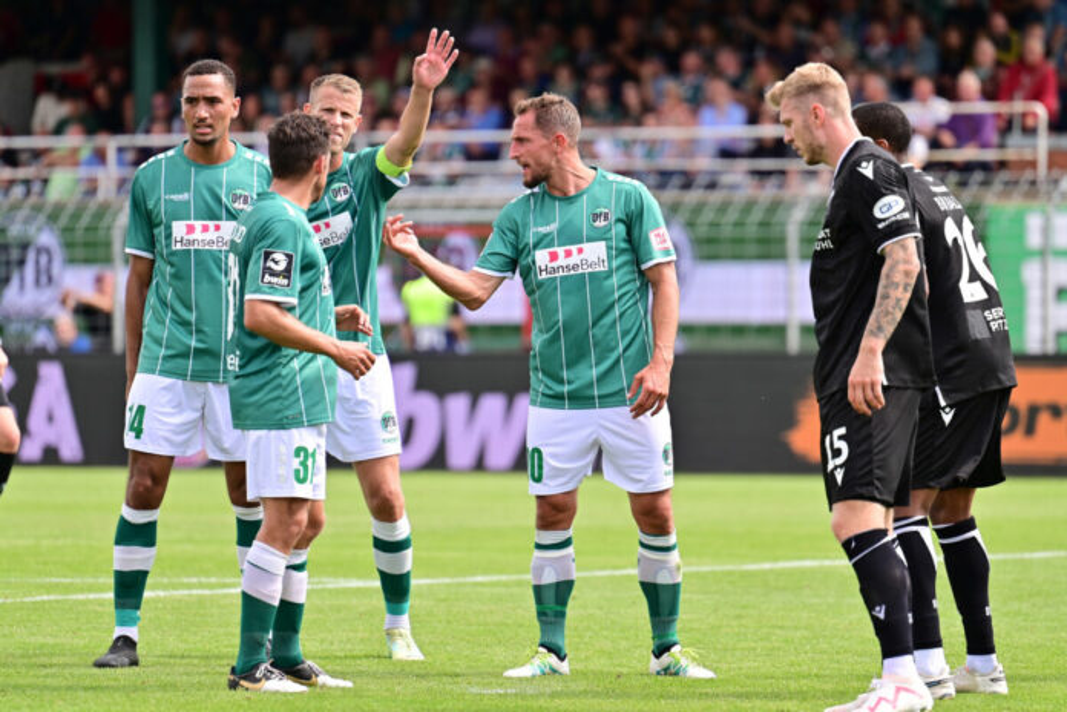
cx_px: 534
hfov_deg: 7.9
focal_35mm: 260
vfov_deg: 5.3
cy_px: 356
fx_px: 7706
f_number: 4
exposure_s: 1/1250
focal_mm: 260
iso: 320
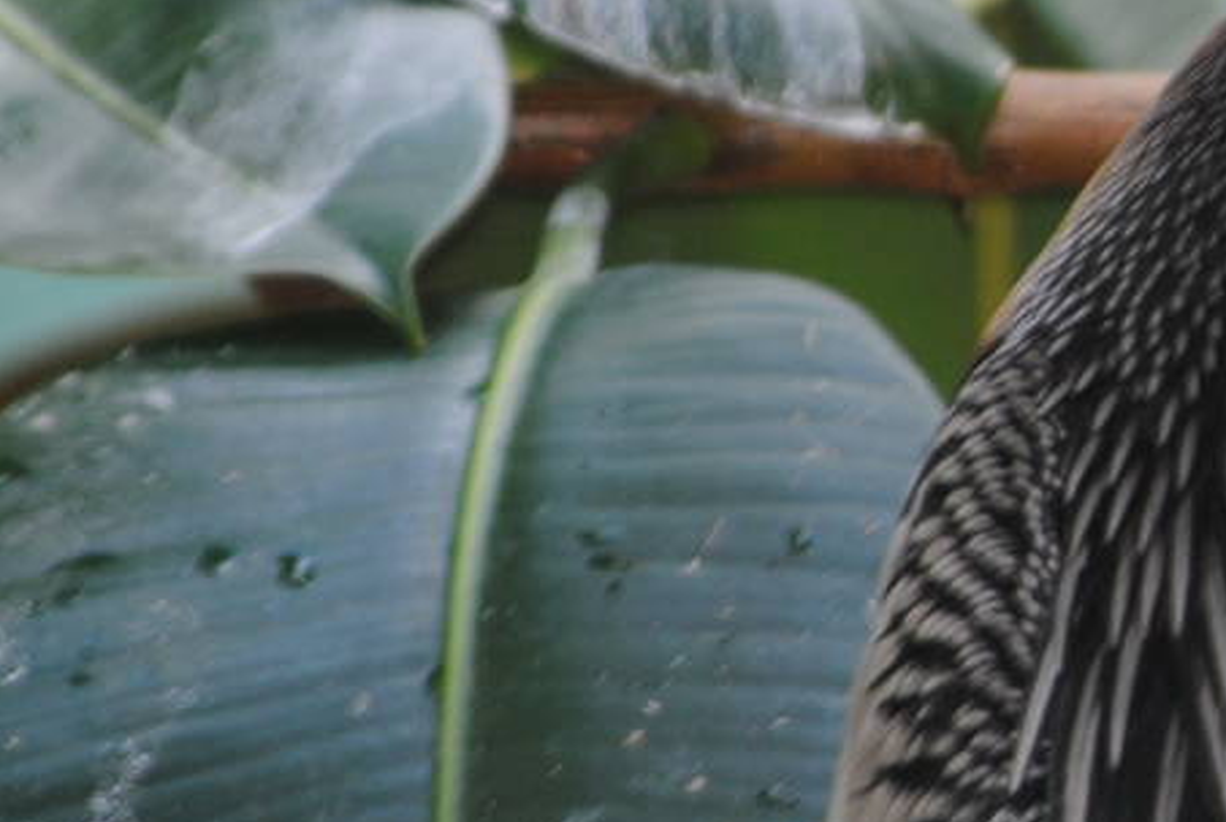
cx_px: 1863
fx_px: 28960
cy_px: 511
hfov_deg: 2.4
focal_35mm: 849
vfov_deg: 1.6
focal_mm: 160
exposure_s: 1/60
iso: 200
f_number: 5.3
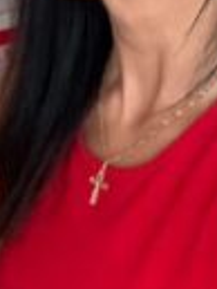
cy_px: 28
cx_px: -73
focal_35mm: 110
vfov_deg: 17.6
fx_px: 918
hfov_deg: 13.0
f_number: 1.9
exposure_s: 1/71.4
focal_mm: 2.69
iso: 80
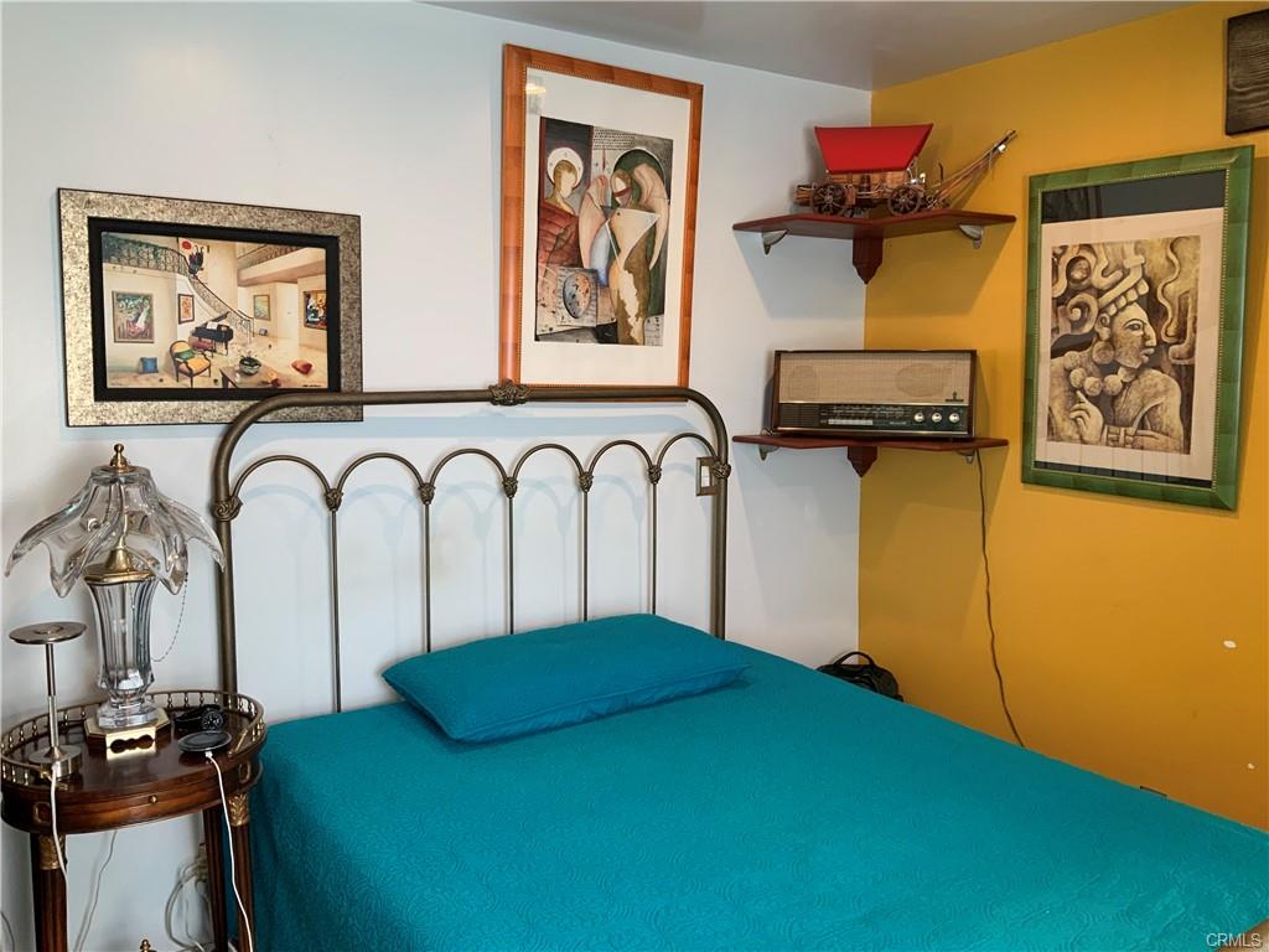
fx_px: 1063
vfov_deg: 48.2
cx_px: 634
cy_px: 476
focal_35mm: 29
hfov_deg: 61.7
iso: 64
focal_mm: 3
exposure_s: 1/60
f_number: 1.8
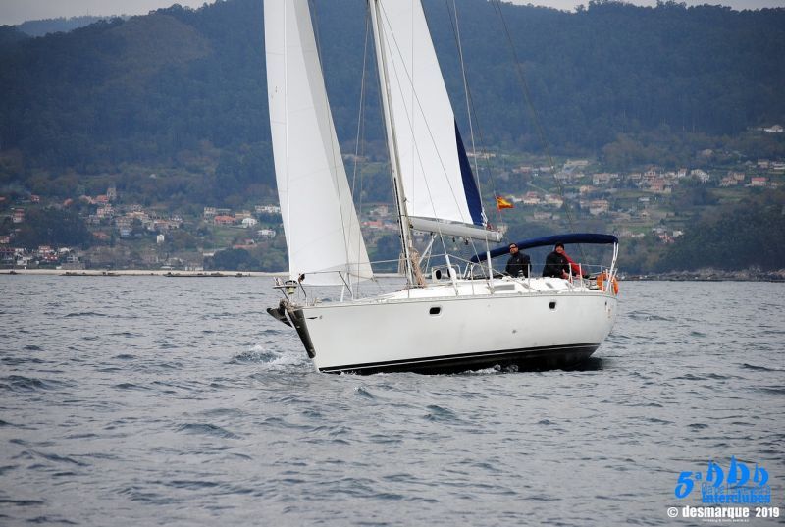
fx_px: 3212
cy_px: 264
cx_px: 392
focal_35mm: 147
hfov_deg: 13.9
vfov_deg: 9.4
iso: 200
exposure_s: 1/320
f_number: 4.5
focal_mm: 98
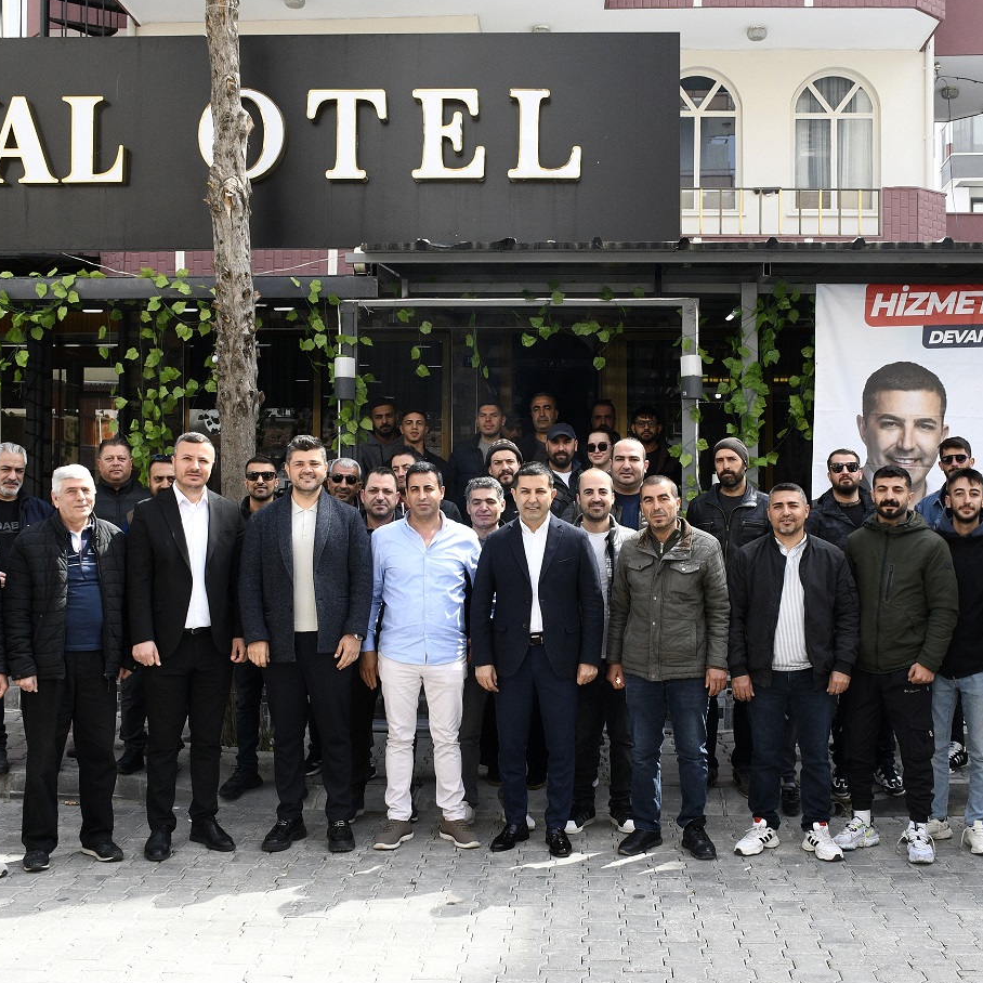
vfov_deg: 39.2
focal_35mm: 43
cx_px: 549
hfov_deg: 39.1
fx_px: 1381
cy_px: 487
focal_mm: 22
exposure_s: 1/200
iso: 1000
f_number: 11
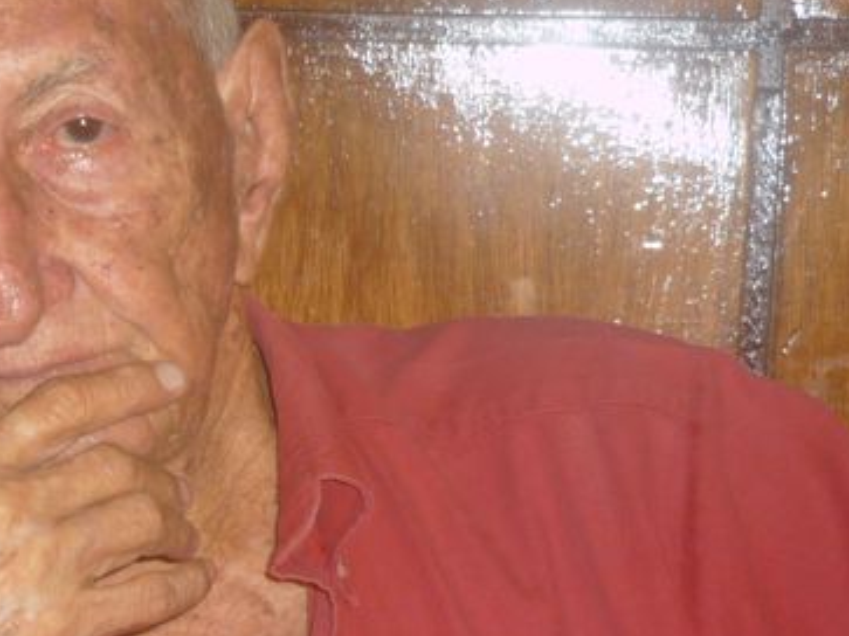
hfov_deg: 21.0
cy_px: 339
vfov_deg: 16.2
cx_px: 47
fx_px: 2231
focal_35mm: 91
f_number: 2.8
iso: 100
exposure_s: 1/30
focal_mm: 5.5
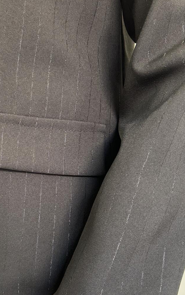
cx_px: 46
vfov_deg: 48.2
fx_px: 331
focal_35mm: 41
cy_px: 160
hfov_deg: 30.7
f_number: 1.5
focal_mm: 5.7
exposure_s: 1/50
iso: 125
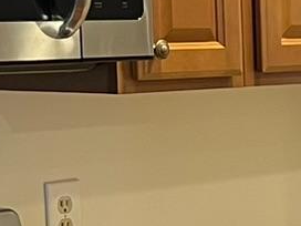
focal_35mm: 196
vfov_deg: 7.5
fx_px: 1704
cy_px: 273
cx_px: 567
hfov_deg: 9.5
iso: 125
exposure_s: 1/60
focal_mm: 5.7
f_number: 1.5
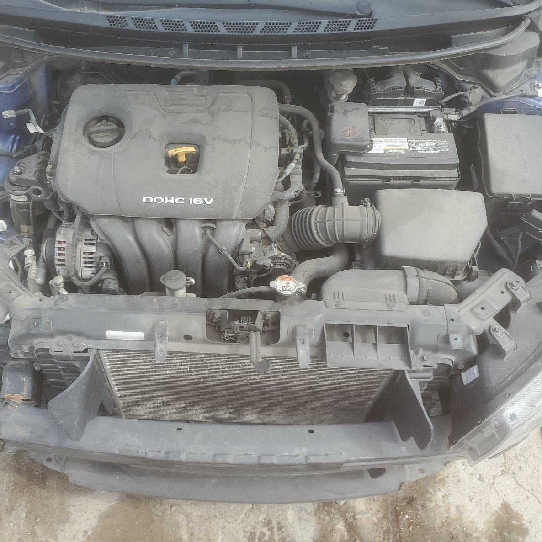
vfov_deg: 52.5
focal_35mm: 31
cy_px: 272
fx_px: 549
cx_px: 215
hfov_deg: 52.2
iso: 50
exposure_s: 1/769
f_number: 1.5
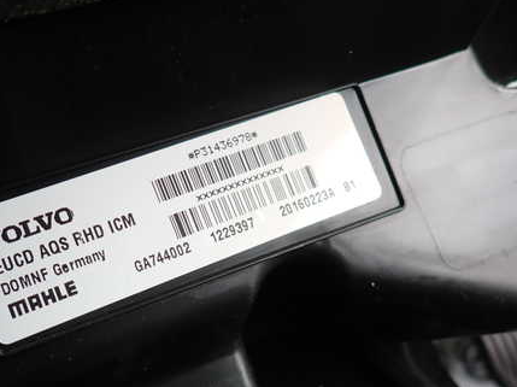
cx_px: 166
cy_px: 238
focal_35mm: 35
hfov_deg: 51.5
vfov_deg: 40.4
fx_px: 522
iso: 100
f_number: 2
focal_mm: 4.5
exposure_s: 1/80
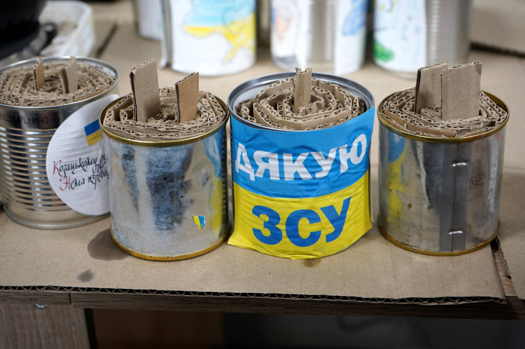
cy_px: 174
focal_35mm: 54
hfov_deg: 36.9
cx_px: 262
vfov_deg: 25.0
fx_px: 787
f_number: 6.3
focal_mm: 54
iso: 4000
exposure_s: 1/125
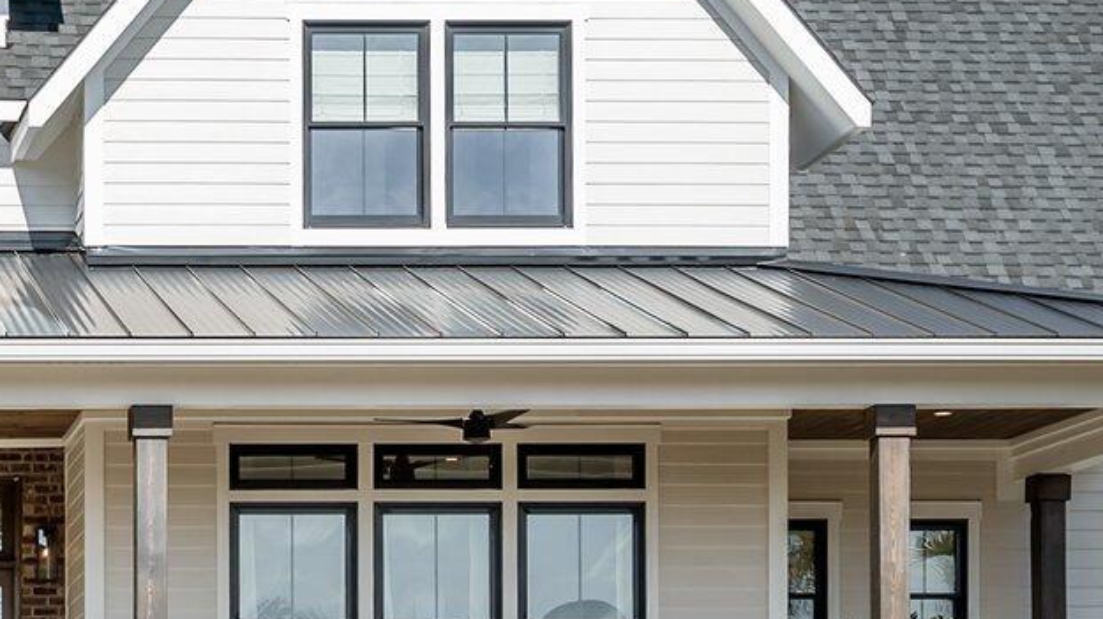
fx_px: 3011
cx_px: -210
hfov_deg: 19.6
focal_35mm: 103
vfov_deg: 11.7
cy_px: 221
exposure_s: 1/200
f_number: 7.1
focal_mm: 30
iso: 40
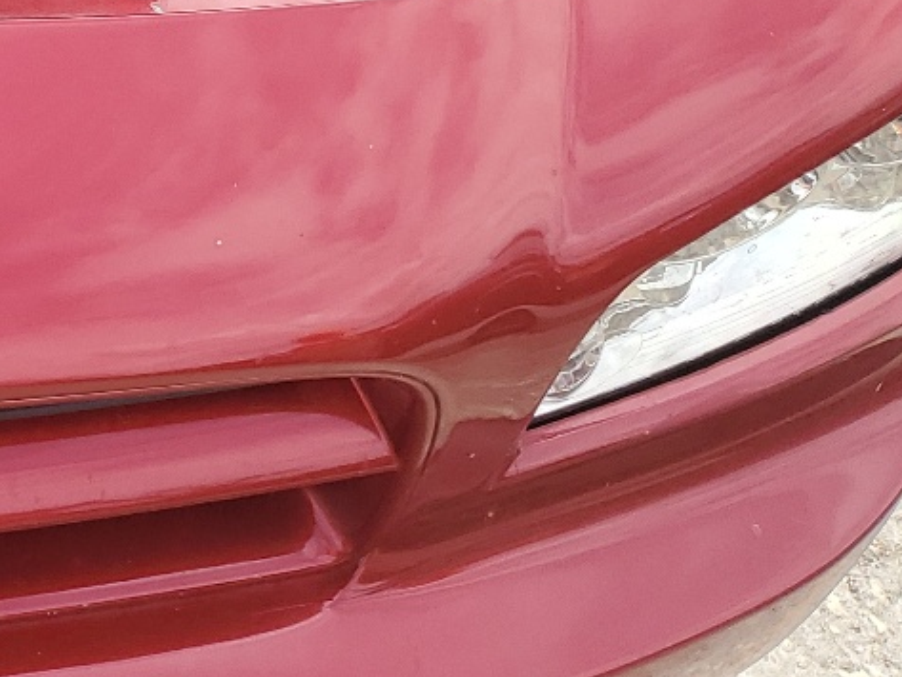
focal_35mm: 88
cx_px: -490
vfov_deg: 15.4
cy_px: -376
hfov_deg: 19.2
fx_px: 2294
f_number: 1.5
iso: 50
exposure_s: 1/1111
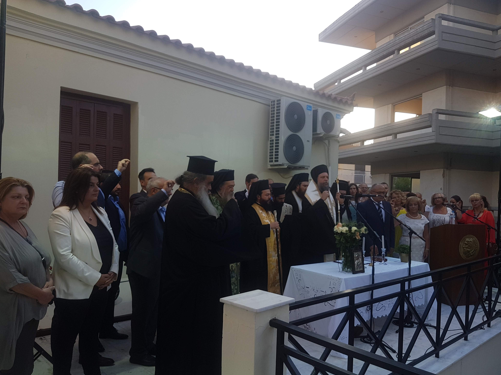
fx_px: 391
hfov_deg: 65.3
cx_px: 257
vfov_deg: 51.4
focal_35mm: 27
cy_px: 189
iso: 40
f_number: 1.7
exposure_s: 1/268
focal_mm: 4.2
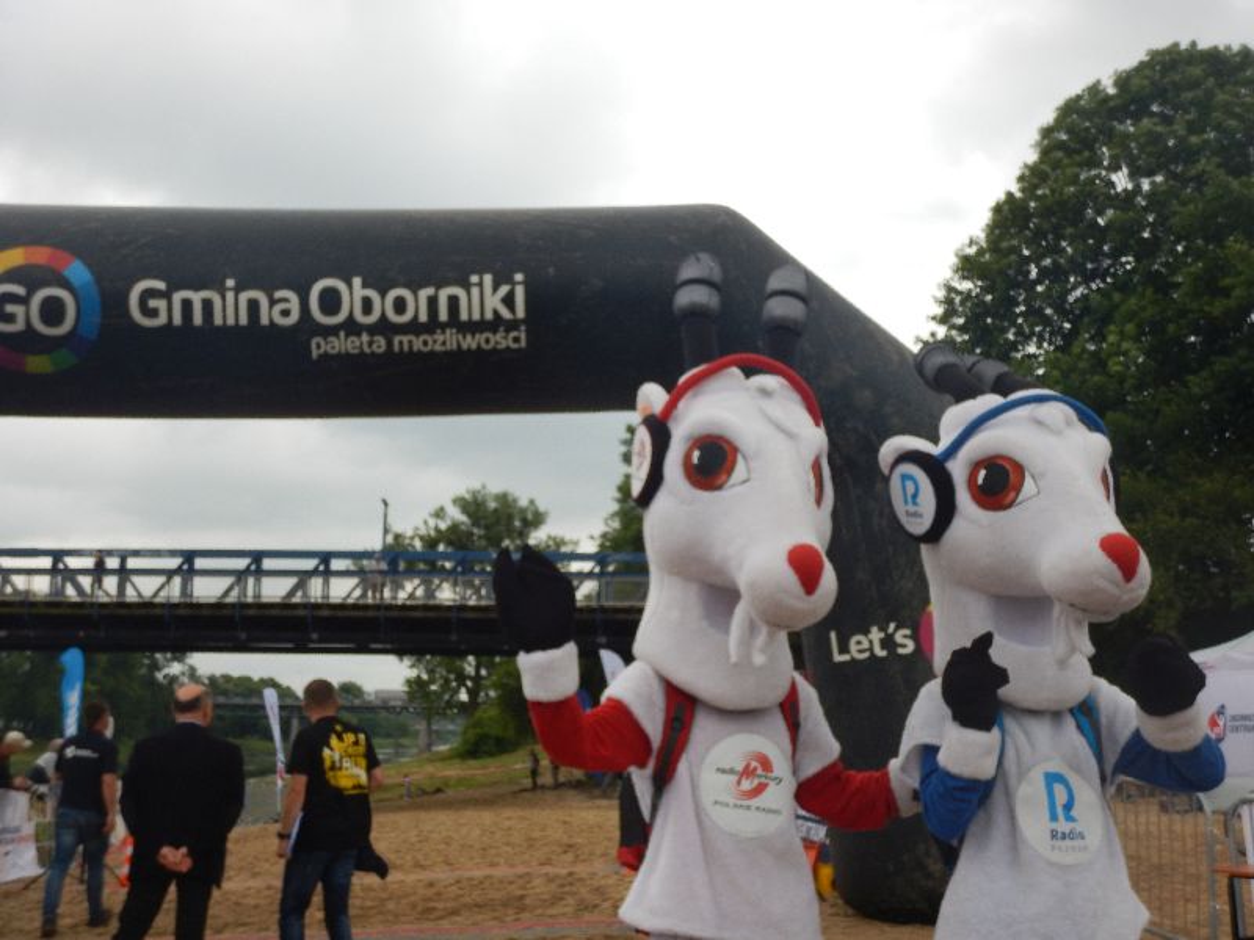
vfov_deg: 38.7
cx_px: 627
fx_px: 1340
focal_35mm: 37
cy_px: 470
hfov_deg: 50.1
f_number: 4.2
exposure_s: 1/500
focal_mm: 6.6
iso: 125
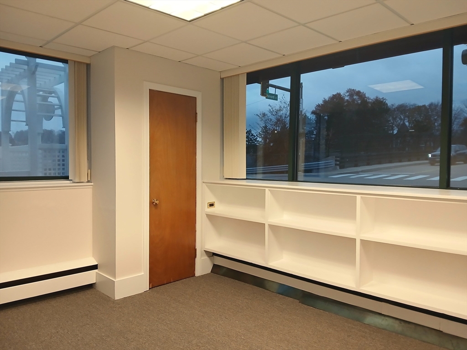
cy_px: 175
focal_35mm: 26
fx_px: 351
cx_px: 234
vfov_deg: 53.1
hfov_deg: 67.3
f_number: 1.8
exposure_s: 1/60.2
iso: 250
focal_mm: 3.98
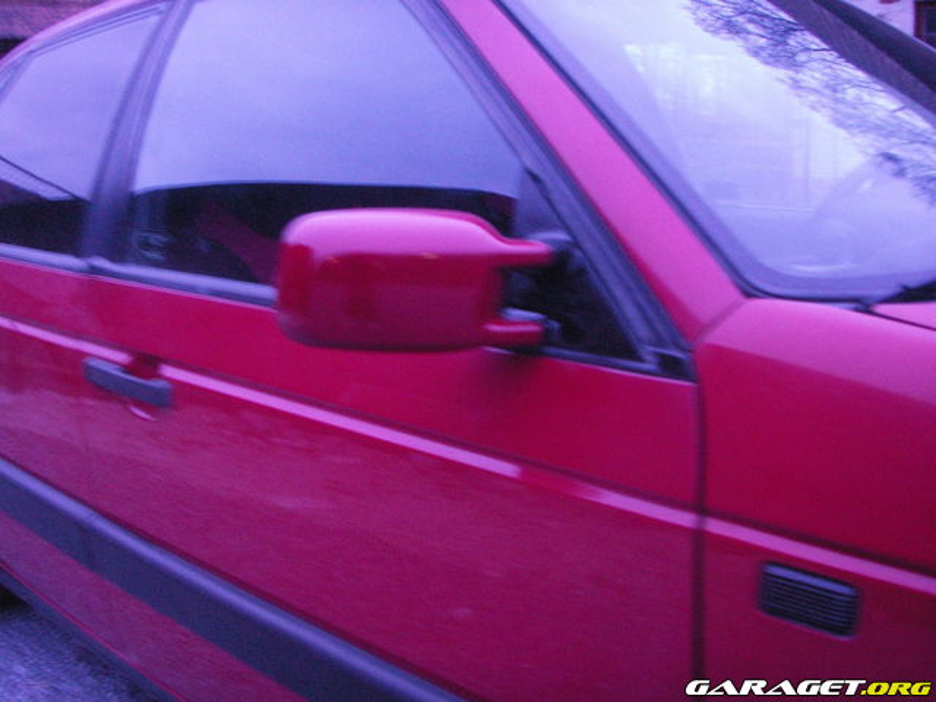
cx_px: 468
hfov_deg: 50.1
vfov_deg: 38.7
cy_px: 351
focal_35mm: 37
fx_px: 1000
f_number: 3.5
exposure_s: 1
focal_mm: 7.7
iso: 160
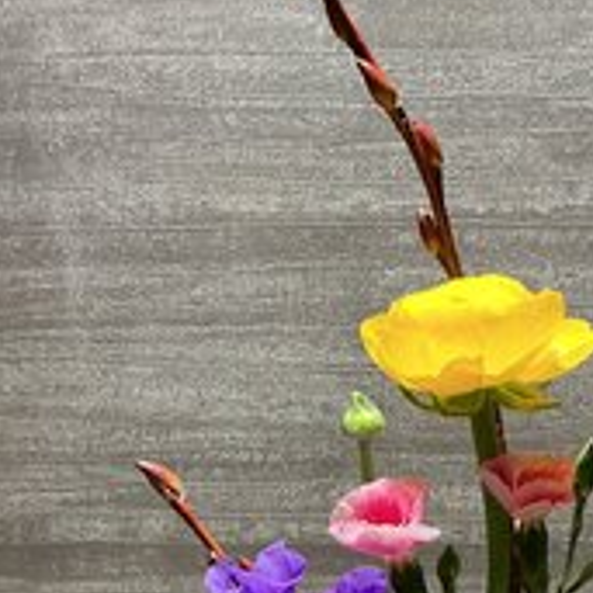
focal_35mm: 80
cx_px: 468
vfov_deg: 21.1
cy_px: 550
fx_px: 1551
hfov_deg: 21.4
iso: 100
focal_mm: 3
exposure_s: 1/60
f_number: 1.8
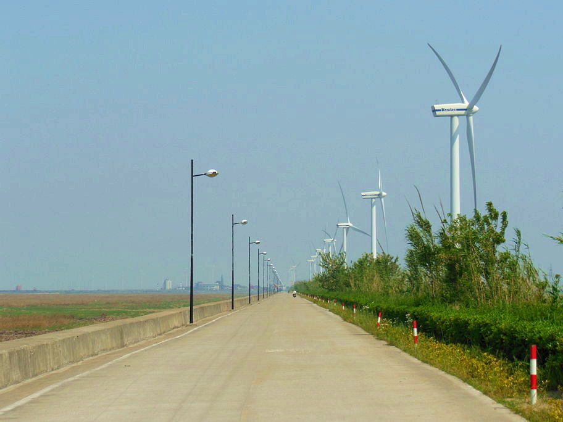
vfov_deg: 13.8
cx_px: 282
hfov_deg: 18.4
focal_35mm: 107
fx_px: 1740
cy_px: 211
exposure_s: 1/800
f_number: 5.7
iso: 125
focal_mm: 19.1
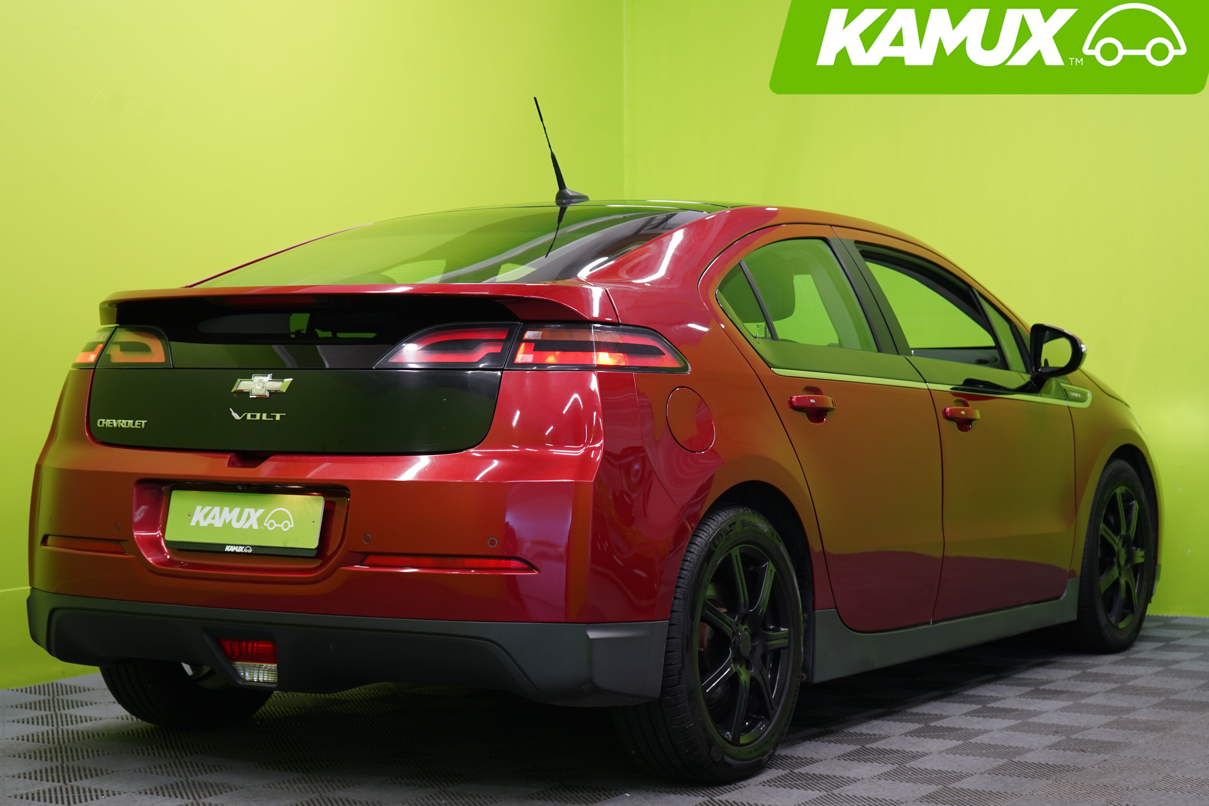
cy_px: 379
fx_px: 2351
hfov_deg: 28.8
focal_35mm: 70
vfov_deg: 19.5
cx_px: 603
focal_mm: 64
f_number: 5.6
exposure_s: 1/25
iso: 400
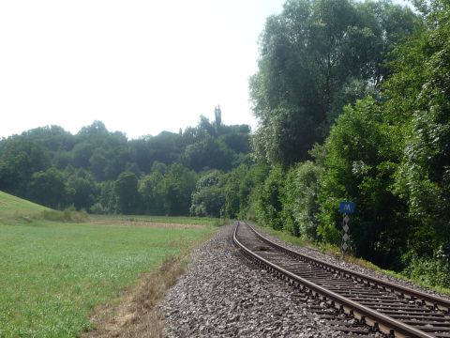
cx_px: 225
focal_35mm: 81
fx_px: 1053
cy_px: 169
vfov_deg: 18.2
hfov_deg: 24.1
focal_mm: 8.2
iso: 100
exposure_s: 1/400
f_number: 5
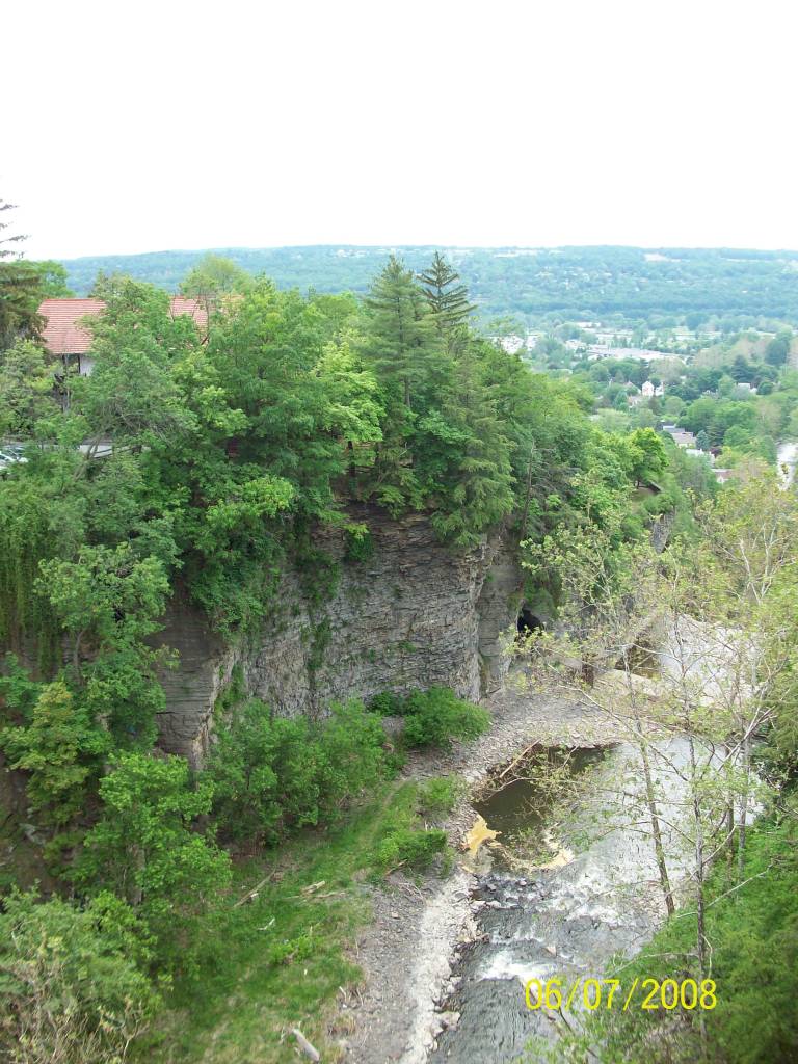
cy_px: 532
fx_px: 1045
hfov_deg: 41.8
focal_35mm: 34
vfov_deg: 54.0
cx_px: 399
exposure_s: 1/207
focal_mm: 5.7
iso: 80
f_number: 2.8
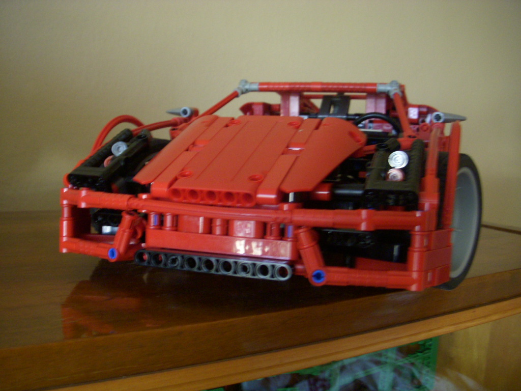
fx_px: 572
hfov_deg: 49.0
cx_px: 260
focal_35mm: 38
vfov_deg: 37.7
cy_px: 196
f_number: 3.3
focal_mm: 6.3
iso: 320
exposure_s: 1/8
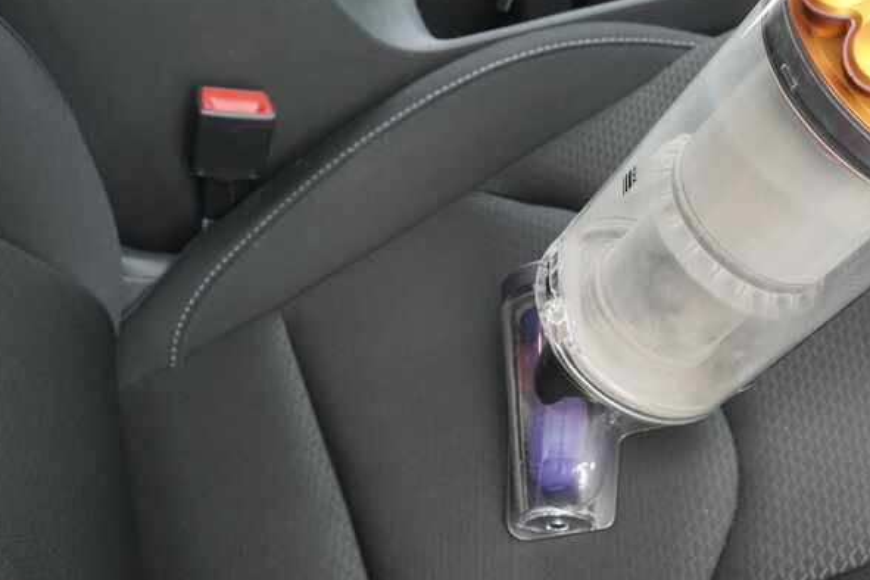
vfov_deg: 27.5
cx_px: 587
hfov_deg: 39.8
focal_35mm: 49
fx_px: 1184
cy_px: 350
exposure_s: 1/160
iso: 3200
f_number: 7.1
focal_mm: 35
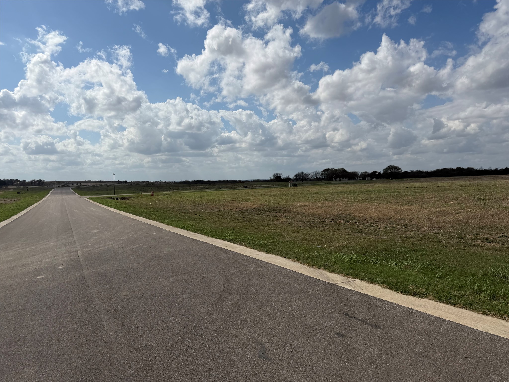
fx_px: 353
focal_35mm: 24
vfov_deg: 56.8
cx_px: 254
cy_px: 191
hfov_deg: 71.6
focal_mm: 6.76
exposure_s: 1/14286
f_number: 1.78
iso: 80
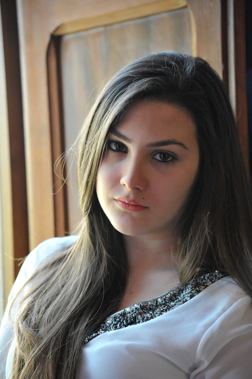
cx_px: 126
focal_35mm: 122
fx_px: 1283
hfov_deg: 11.2
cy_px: 190
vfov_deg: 16.8
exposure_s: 1/125
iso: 3200
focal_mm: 122
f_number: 5.6
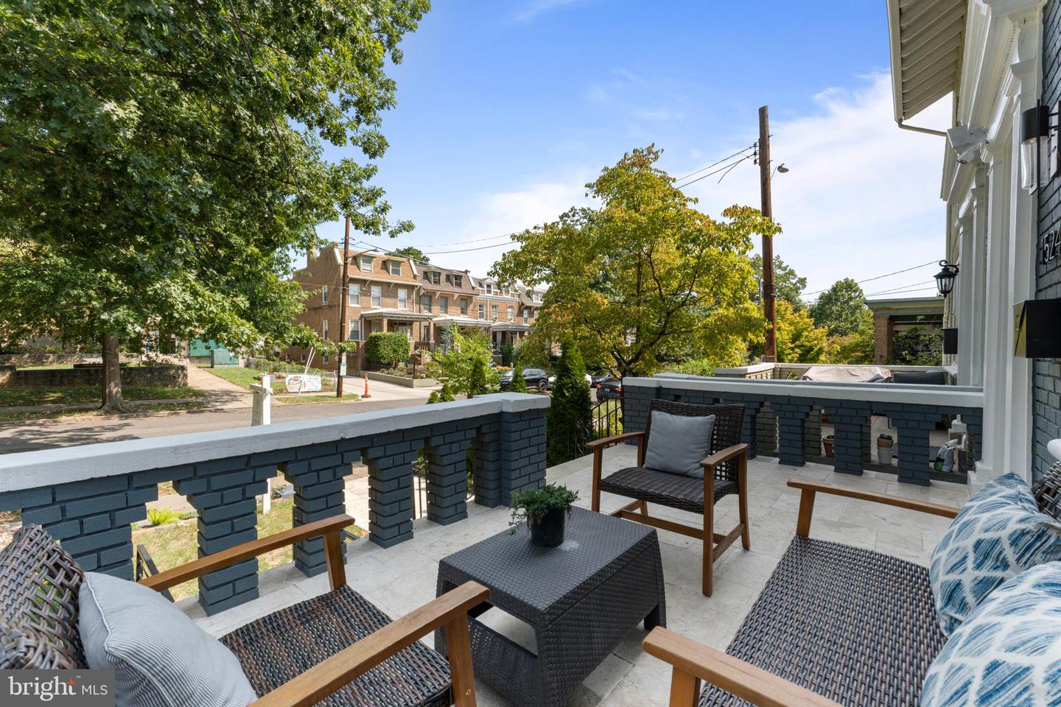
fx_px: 413
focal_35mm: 14
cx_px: 530
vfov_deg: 81.2
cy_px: 354
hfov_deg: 104.3
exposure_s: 1/60
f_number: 11
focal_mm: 14
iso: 320
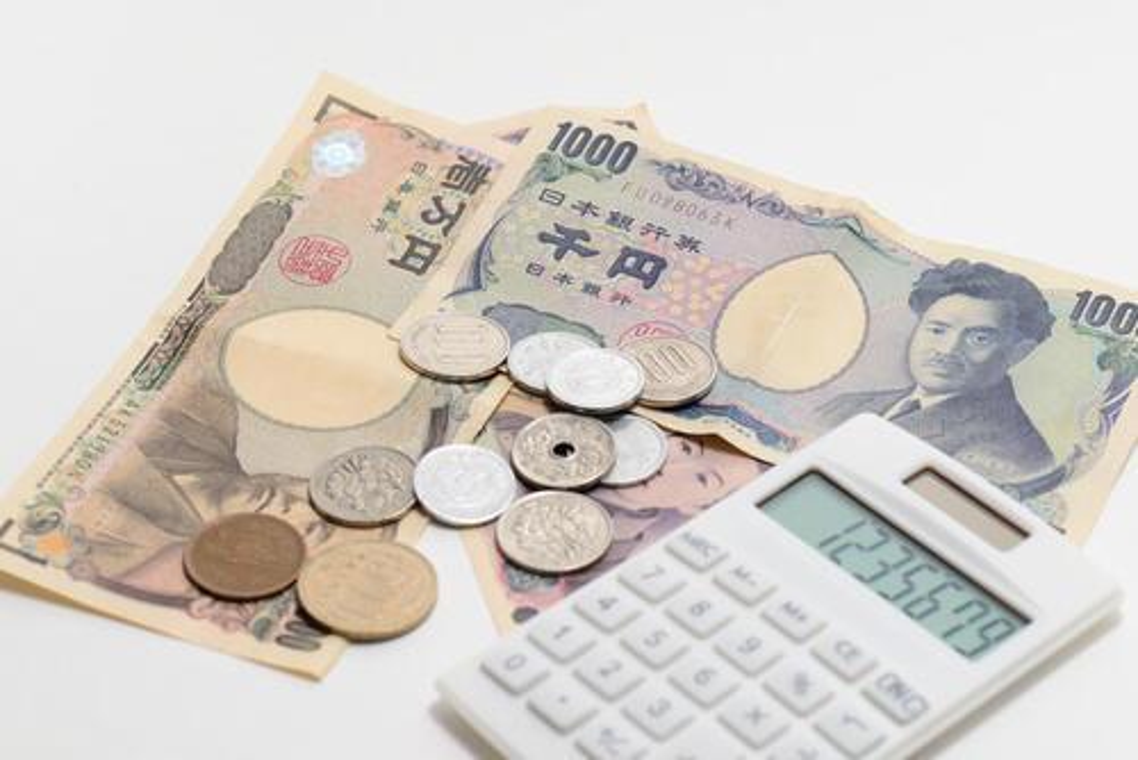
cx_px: 569
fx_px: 2847
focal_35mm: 90
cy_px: 380
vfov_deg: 15.2
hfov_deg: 22.6
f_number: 11
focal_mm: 90
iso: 100
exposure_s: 1/125
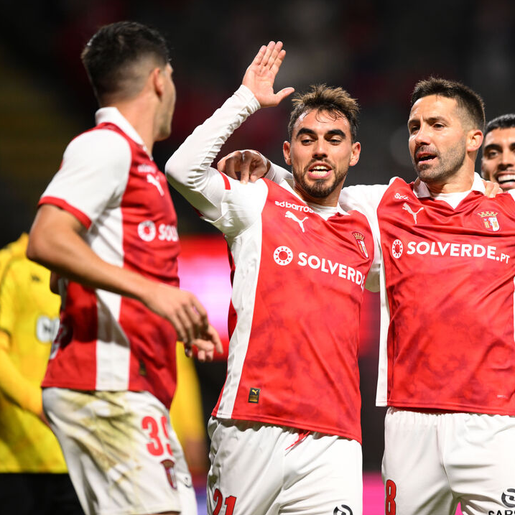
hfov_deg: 3.4
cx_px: 340
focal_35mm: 512
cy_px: 257
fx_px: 8618
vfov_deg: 3.4
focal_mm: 400
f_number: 2.8
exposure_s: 1/1000
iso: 1600
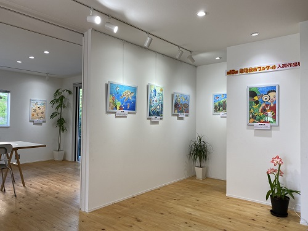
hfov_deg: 67.3
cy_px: 116
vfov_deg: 53.1
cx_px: 154
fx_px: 231
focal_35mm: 26
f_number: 1.8
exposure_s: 1/120
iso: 80
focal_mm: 4.25
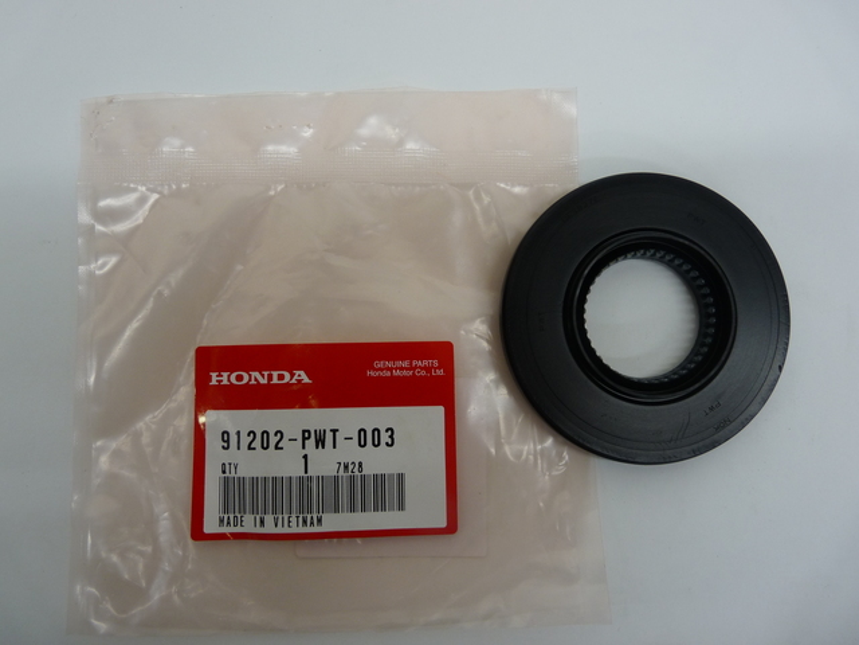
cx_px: 430
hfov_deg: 65.3
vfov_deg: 51.4
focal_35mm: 27
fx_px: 670
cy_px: 322
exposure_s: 1/40
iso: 100
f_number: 2.8
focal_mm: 4.8
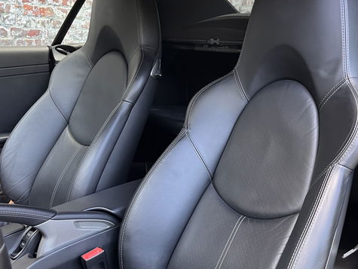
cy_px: 143
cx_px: 217
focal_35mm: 42
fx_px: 435
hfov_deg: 44.5
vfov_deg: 34.4
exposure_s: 1/69
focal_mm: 5.1
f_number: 1.6
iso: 125
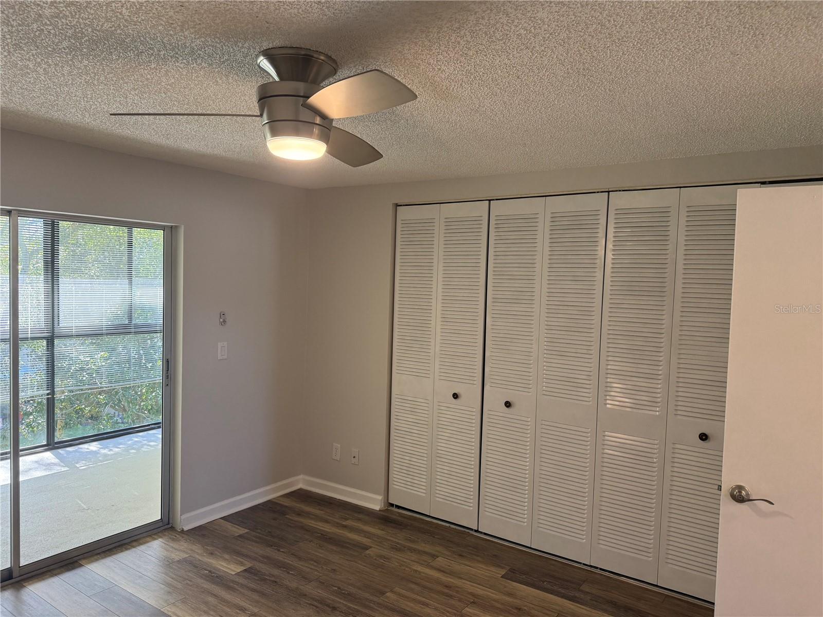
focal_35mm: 24
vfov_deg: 56.8
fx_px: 571
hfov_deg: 71.6
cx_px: 412
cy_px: 308
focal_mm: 6.76
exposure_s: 1/125
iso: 200
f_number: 1.78
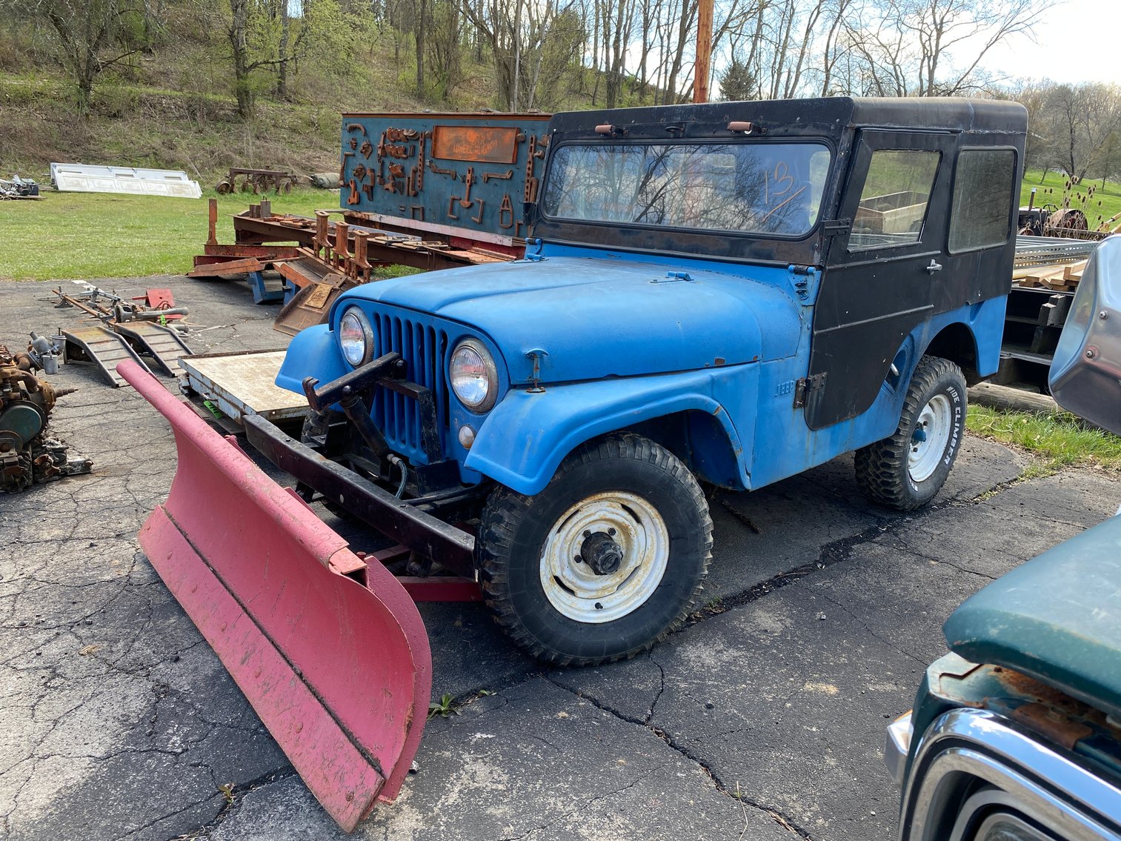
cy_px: 420
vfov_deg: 53.1
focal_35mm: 26
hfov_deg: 67.3
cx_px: 560
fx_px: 842
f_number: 1.8
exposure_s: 1/260
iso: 32
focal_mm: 4.25
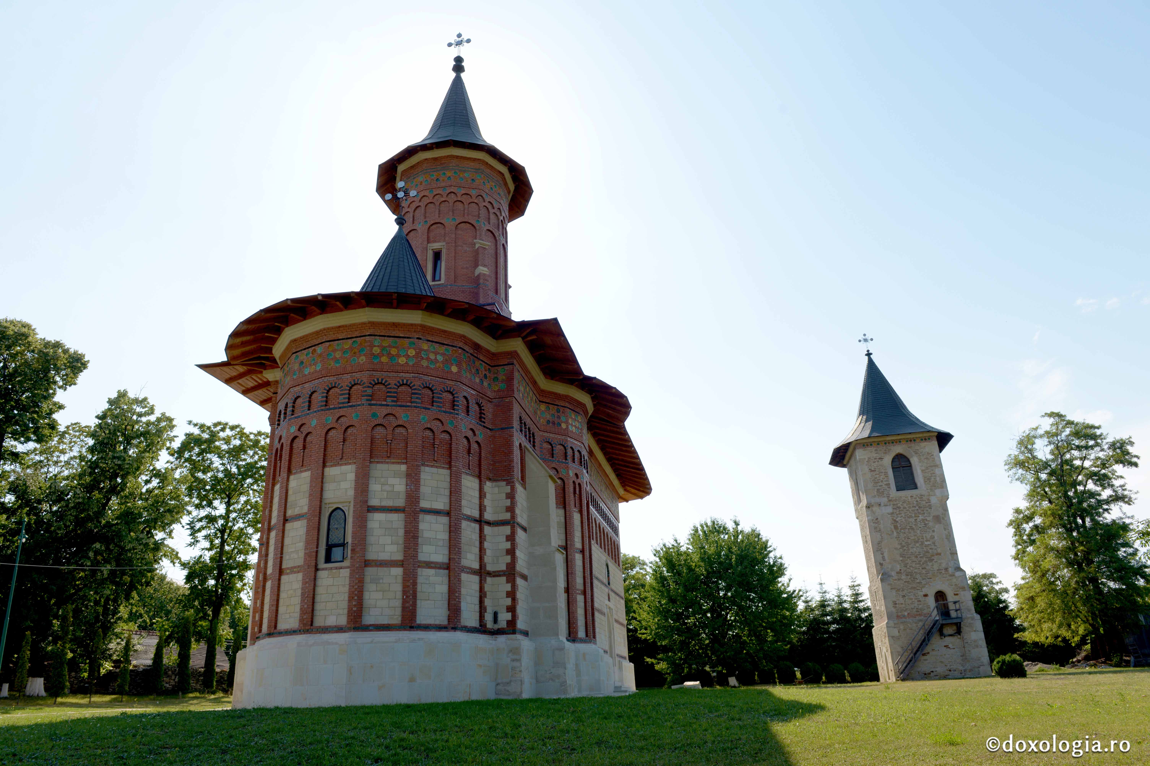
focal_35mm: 24
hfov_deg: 73.7
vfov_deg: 53.1
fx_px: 767
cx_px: 575
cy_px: 383
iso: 100
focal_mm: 24
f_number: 8
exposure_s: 1/250
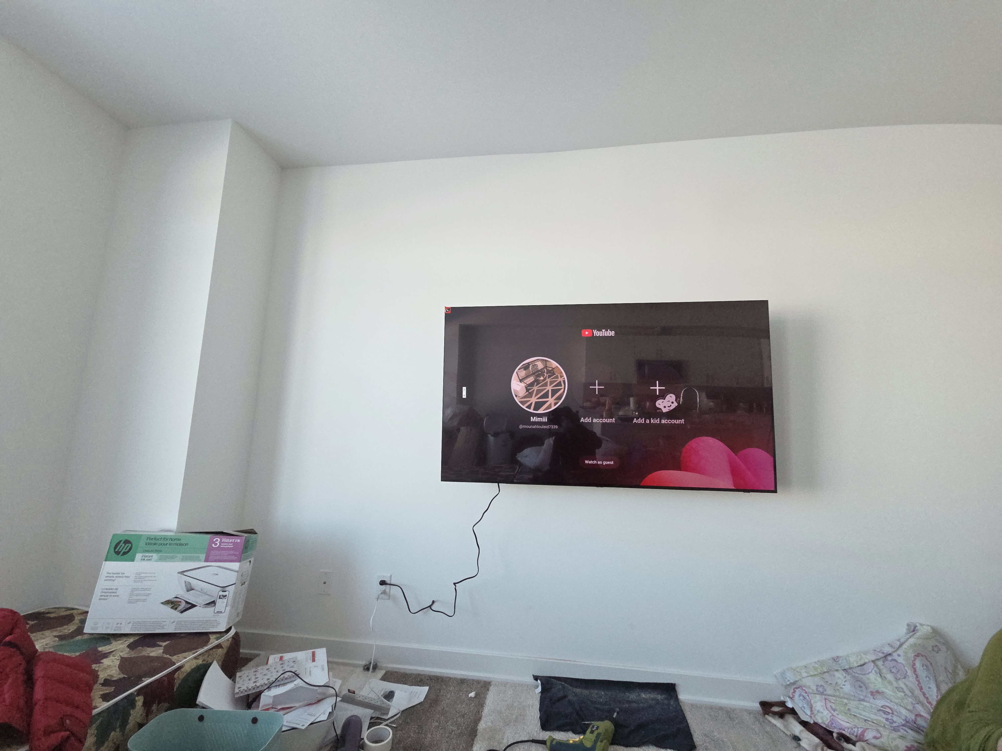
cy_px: 376
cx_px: 501
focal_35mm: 13
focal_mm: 2.2
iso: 250
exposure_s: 1/359
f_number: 2.2
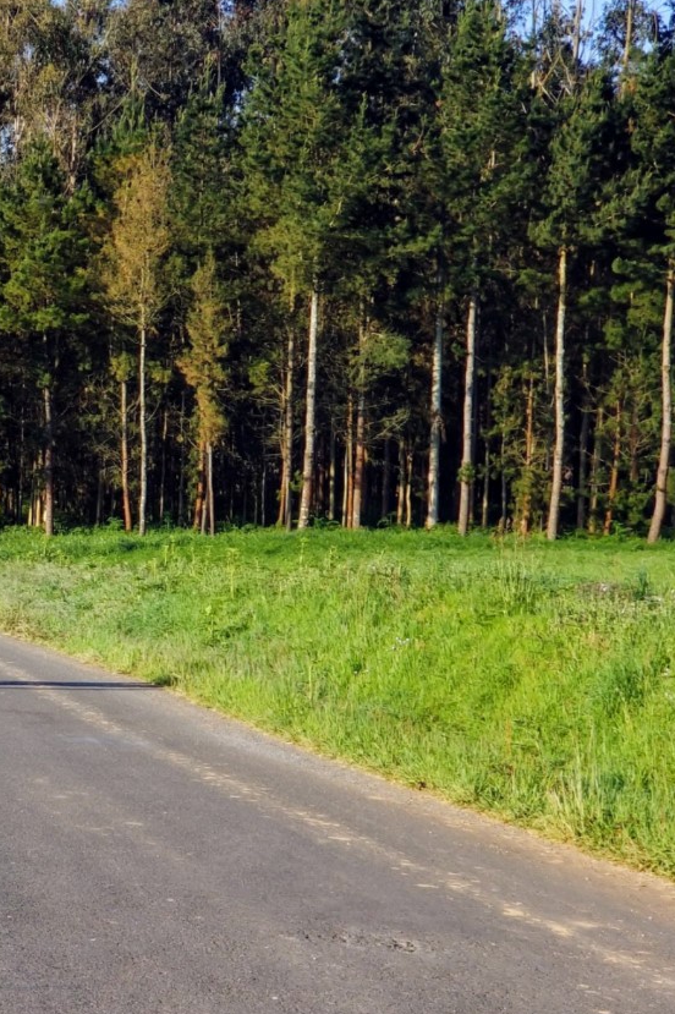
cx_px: -181
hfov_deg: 14.0
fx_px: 2646
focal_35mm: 94
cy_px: 495
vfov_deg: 21.7
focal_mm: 6
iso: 25
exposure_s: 1/410
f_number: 2.4
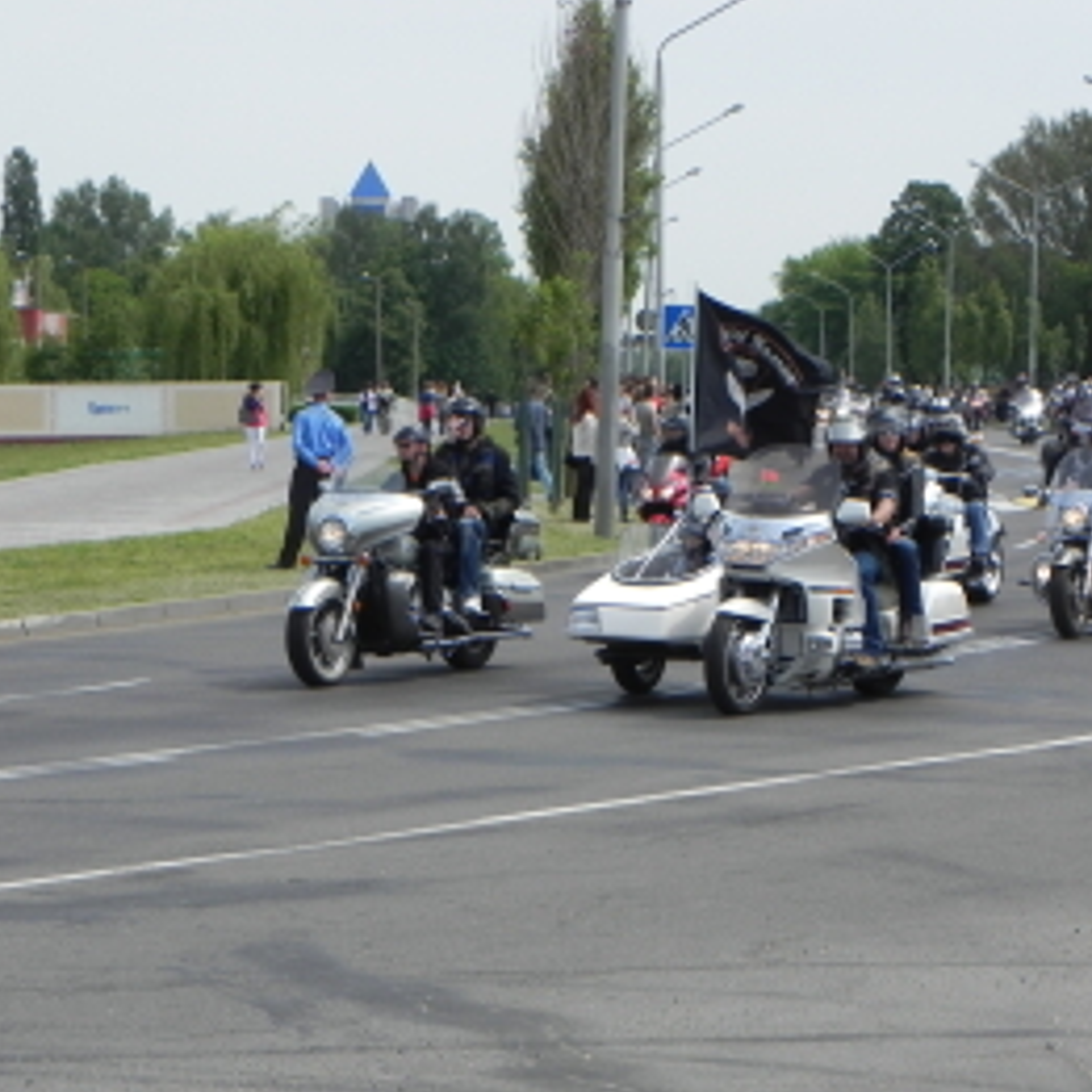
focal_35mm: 115
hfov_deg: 15.2
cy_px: 565
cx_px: 510
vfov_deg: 15.2
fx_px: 4104
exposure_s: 1/432
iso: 160
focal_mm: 15.1
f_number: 7.1
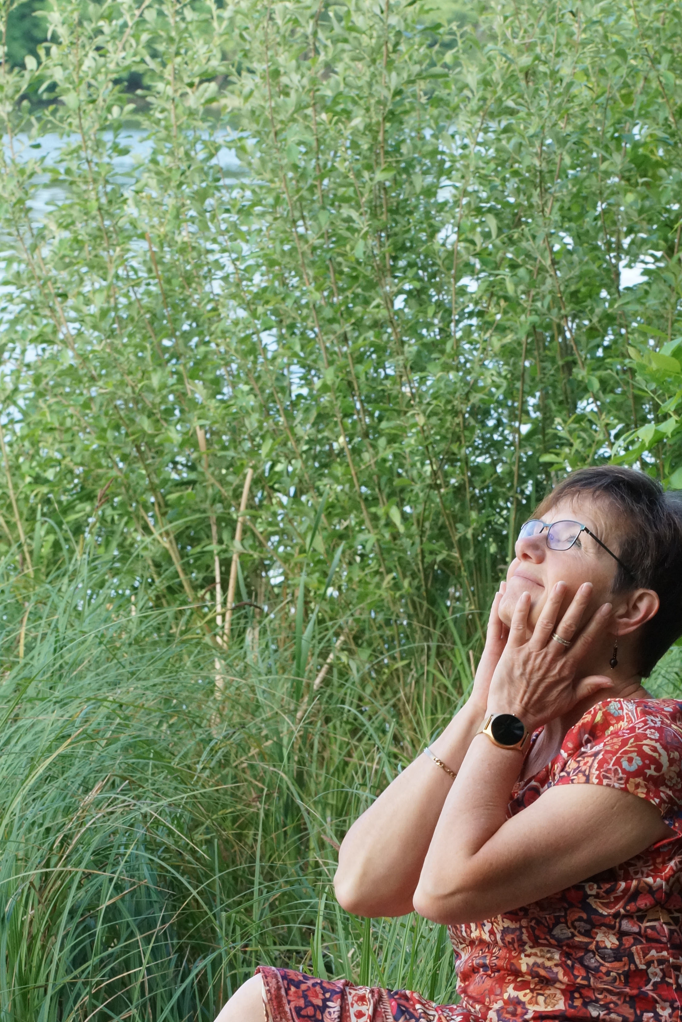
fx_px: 6905
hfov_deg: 5.7
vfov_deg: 8.5
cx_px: 392
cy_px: 794
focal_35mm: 243
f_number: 16
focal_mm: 135
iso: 1600
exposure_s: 1/160
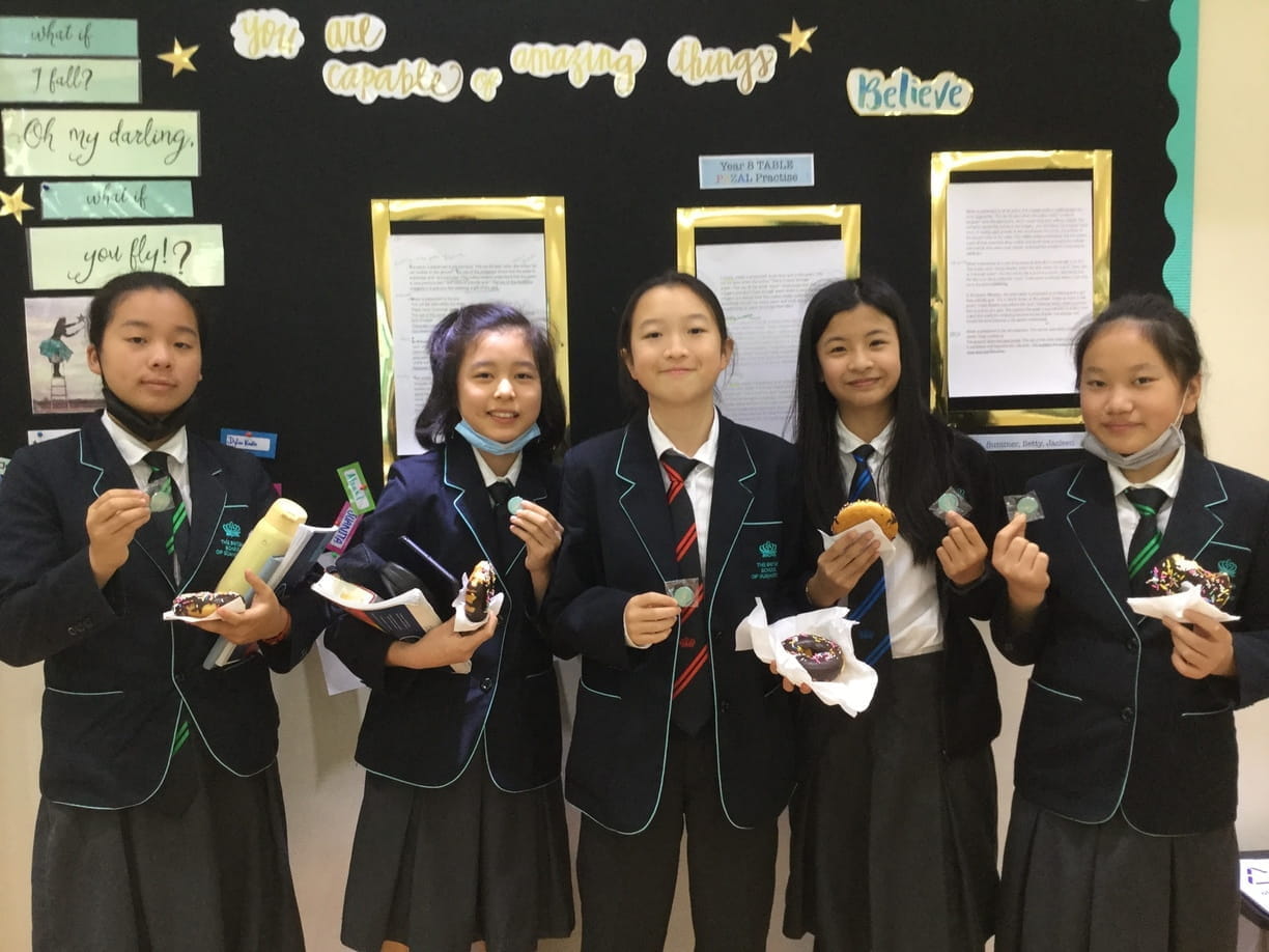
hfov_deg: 58.4
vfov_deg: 45.4
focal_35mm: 31
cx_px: 634
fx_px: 1136
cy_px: 476
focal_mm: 3.3
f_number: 2.4
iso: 100
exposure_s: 1/33
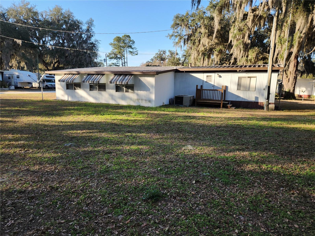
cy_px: 118
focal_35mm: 23
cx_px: 158
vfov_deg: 58.9
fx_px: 209
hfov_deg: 73.9
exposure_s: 1/352
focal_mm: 5.4
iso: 20
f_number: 1.8
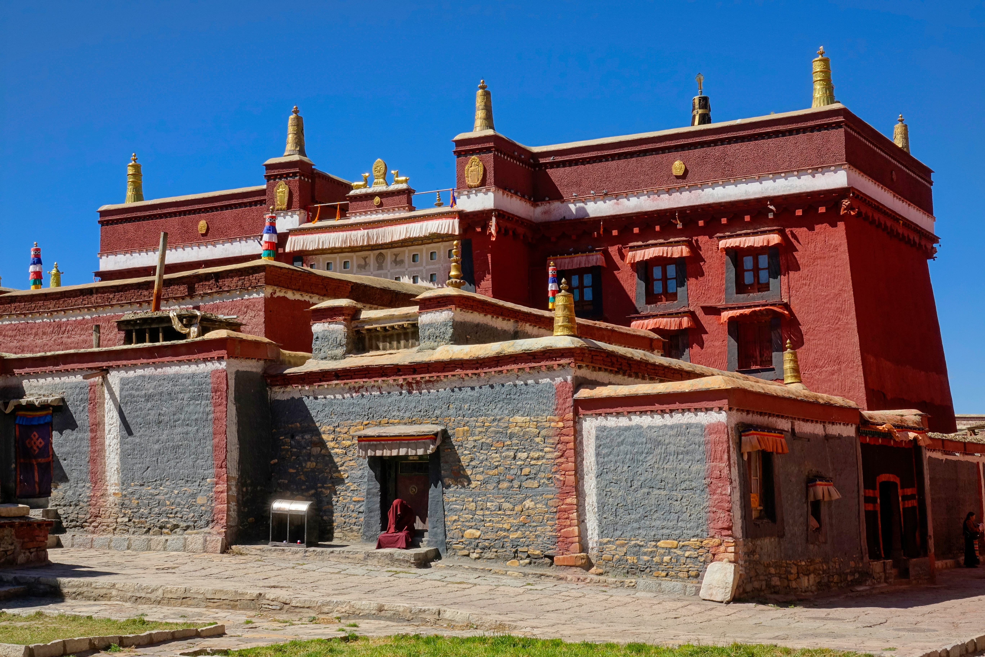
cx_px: 492
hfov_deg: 36.9
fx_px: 1477
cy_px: 328
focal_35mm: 54
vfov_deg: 25.1
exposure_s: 1/200
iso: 100
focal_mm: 19.7
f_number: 9
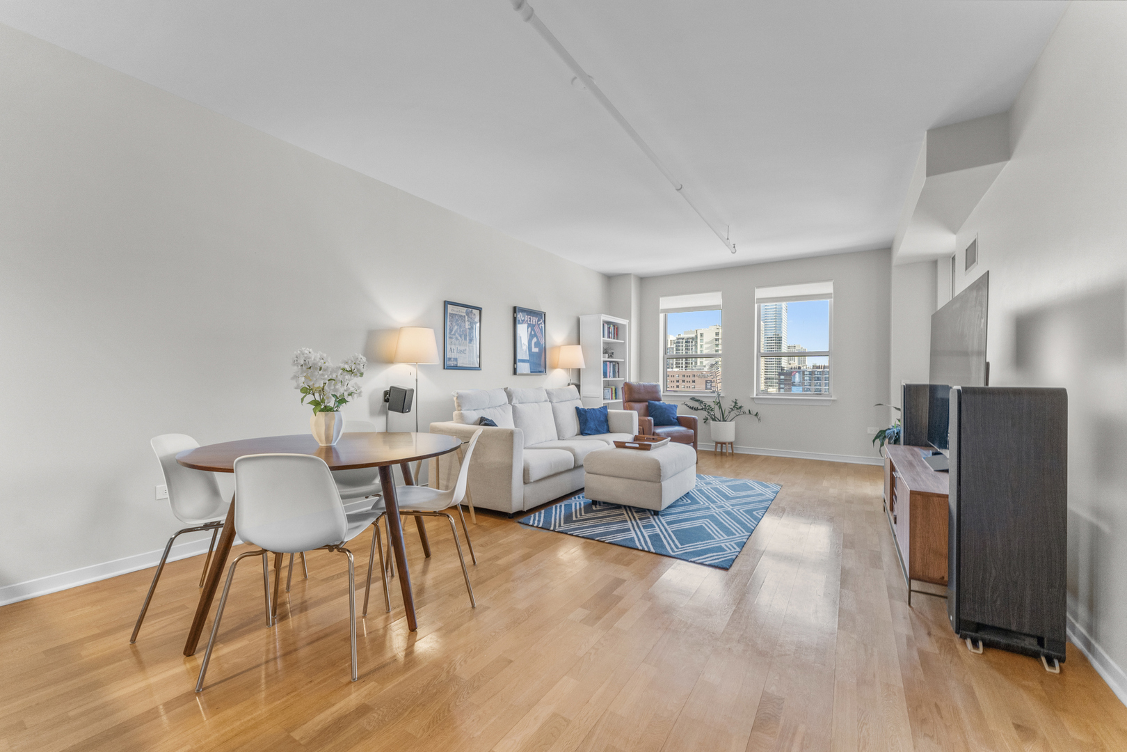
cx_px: 564
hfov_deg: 104.3
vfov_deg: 81.2
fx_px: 438
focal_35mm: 14
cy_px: 376
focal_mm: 14
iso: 640
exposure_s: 1/160
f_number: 7.1
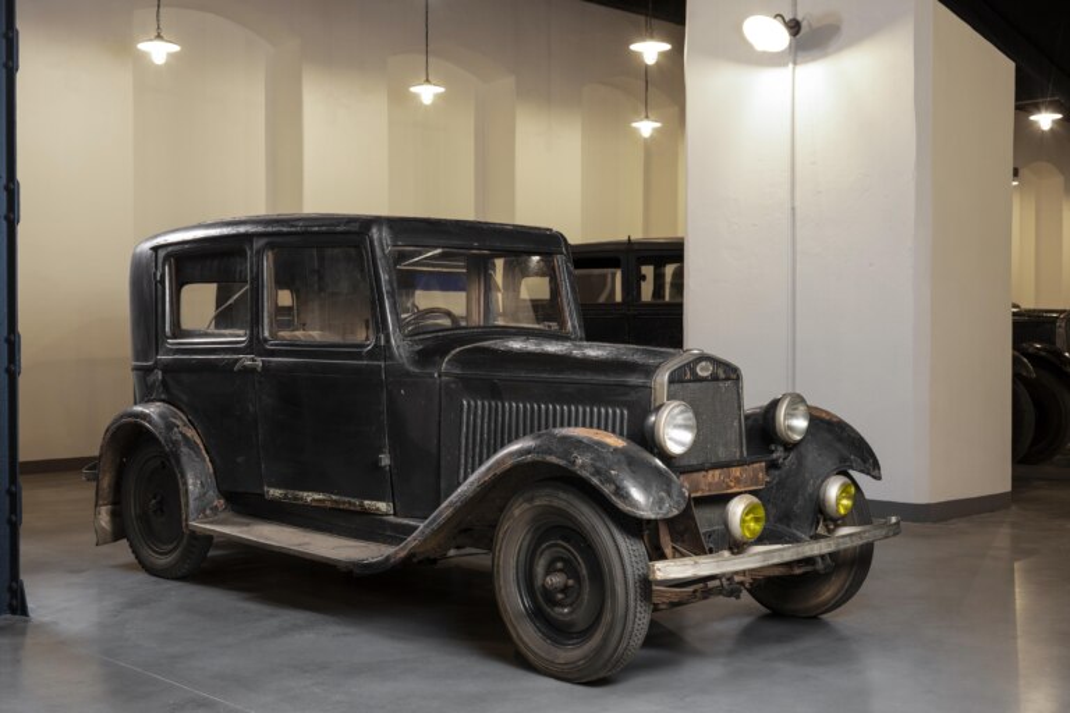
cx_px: 535
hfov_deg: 45.4
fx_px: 1278
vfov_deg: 31.2
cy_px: 356
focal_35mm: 43
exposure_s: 2
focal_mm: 43
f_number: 9
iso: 100
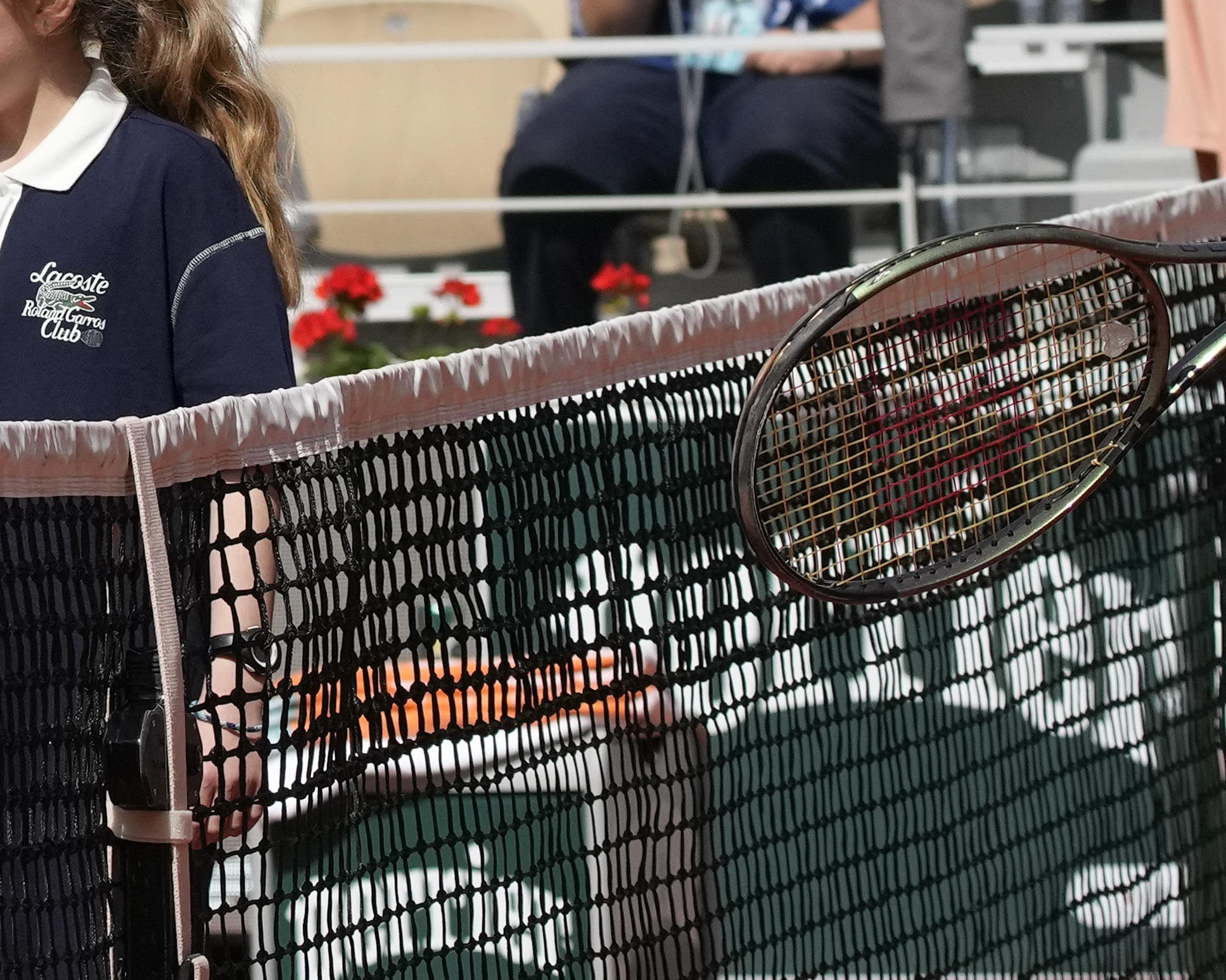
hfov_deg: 4.6
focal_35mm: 419
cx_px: -402
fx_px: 15203
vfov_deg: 3.7
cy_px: 109
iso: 800
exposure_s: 1/5000
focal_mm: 100
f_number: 5.6
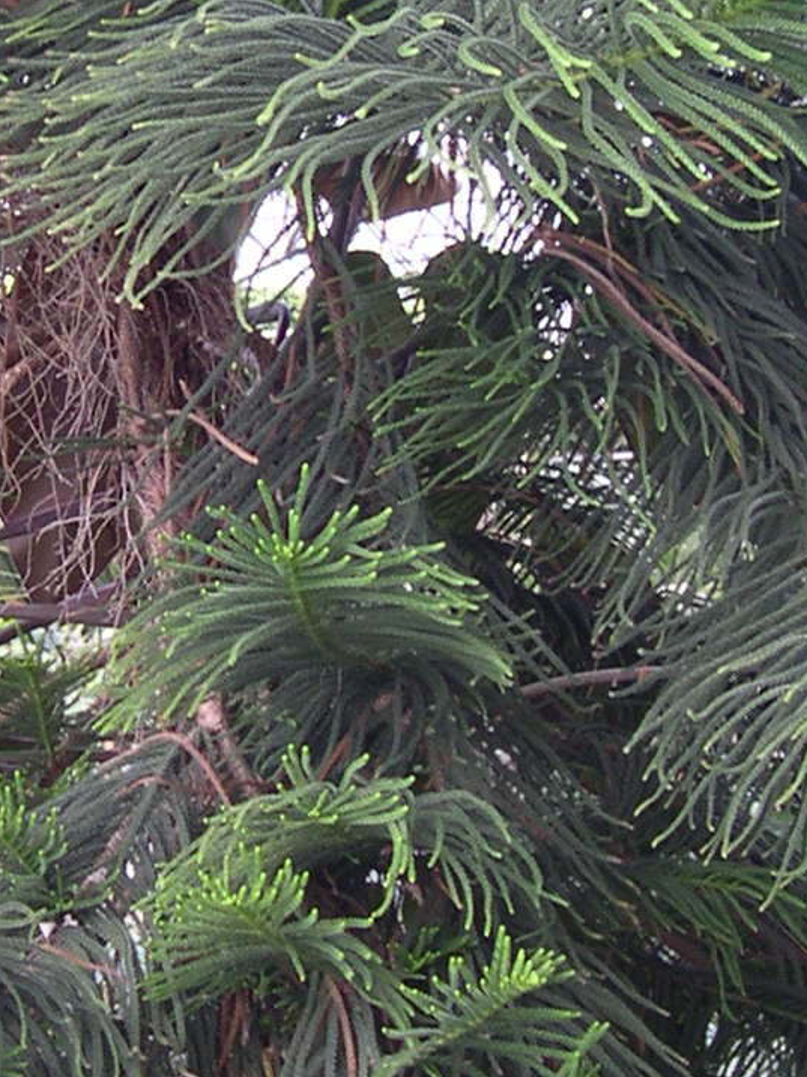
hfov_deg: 13.3
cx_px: 165
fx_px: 3453
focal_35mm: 111
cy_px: 321
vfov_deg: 17.7
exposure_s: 1/51
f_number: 2.8
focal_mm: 8
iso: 100
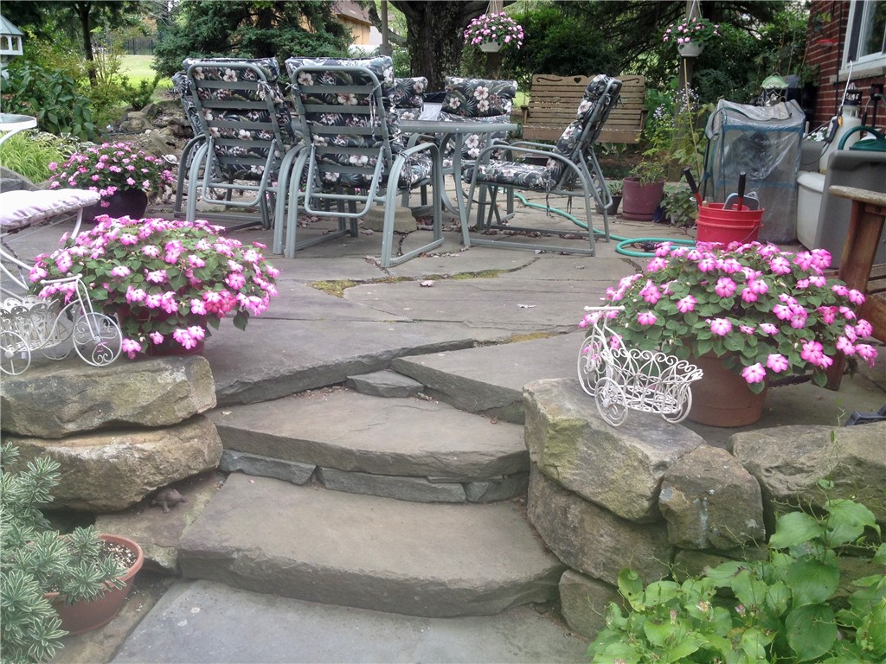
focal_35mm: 35
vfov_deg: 40.7
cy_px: 332
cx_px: 443
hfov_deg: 52.6
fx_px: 896
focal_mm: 4.28
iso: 50
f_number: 2.4
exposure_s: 1/120
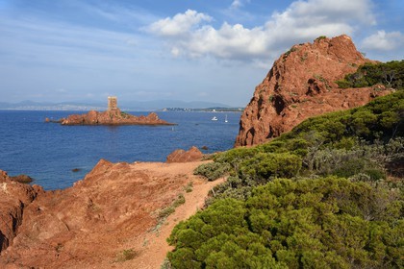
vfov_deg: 35.1
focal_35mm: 38
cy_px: 134
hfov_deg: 50.7
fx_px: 426
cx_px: 202
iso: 200
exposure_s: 1/250
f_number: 13
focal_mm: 38
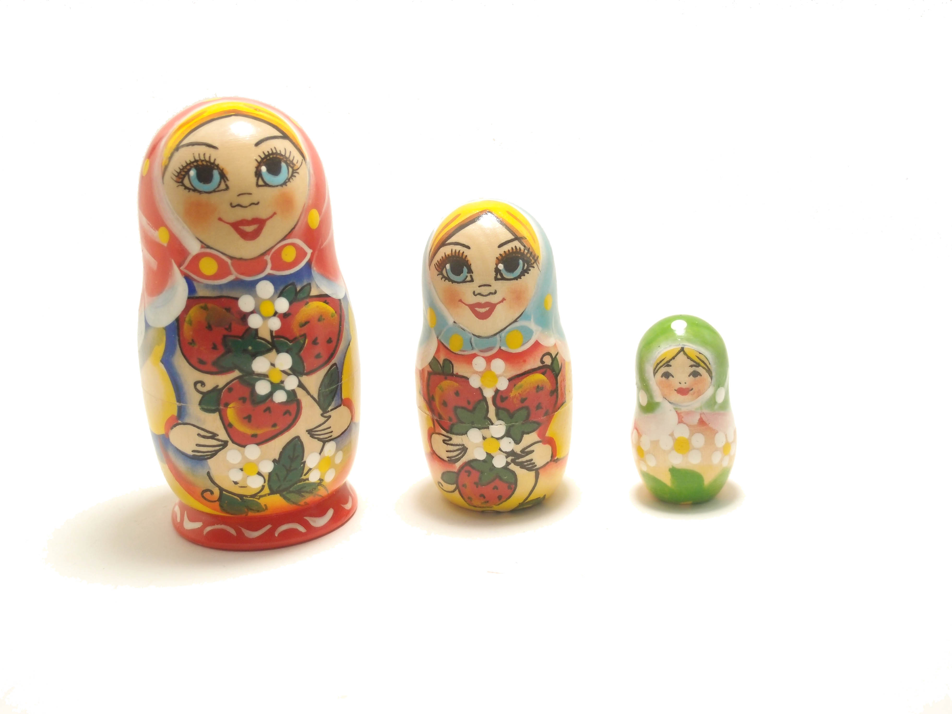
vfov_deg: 29.1
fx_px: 1375
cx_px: 476
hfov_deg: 38.2
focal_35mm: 50
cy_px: 357
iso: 160
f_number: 2.1
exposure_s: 1/125
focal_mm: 10.83
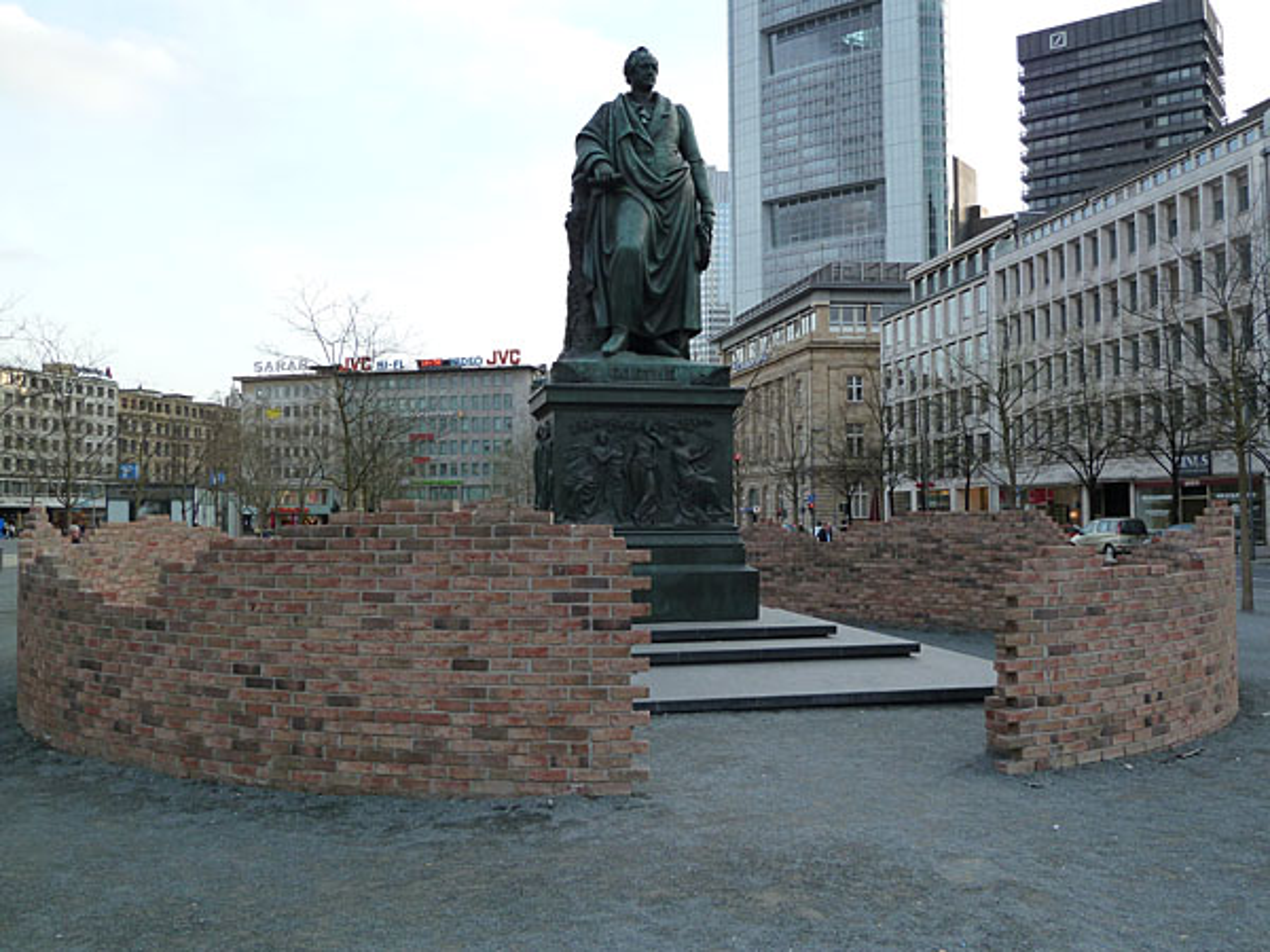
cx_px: 635
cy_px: 476
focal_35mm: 30
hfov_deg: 60.0
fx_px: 1101
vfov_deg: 46.8
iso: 125
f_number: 4
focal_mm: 5
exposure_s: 1/125
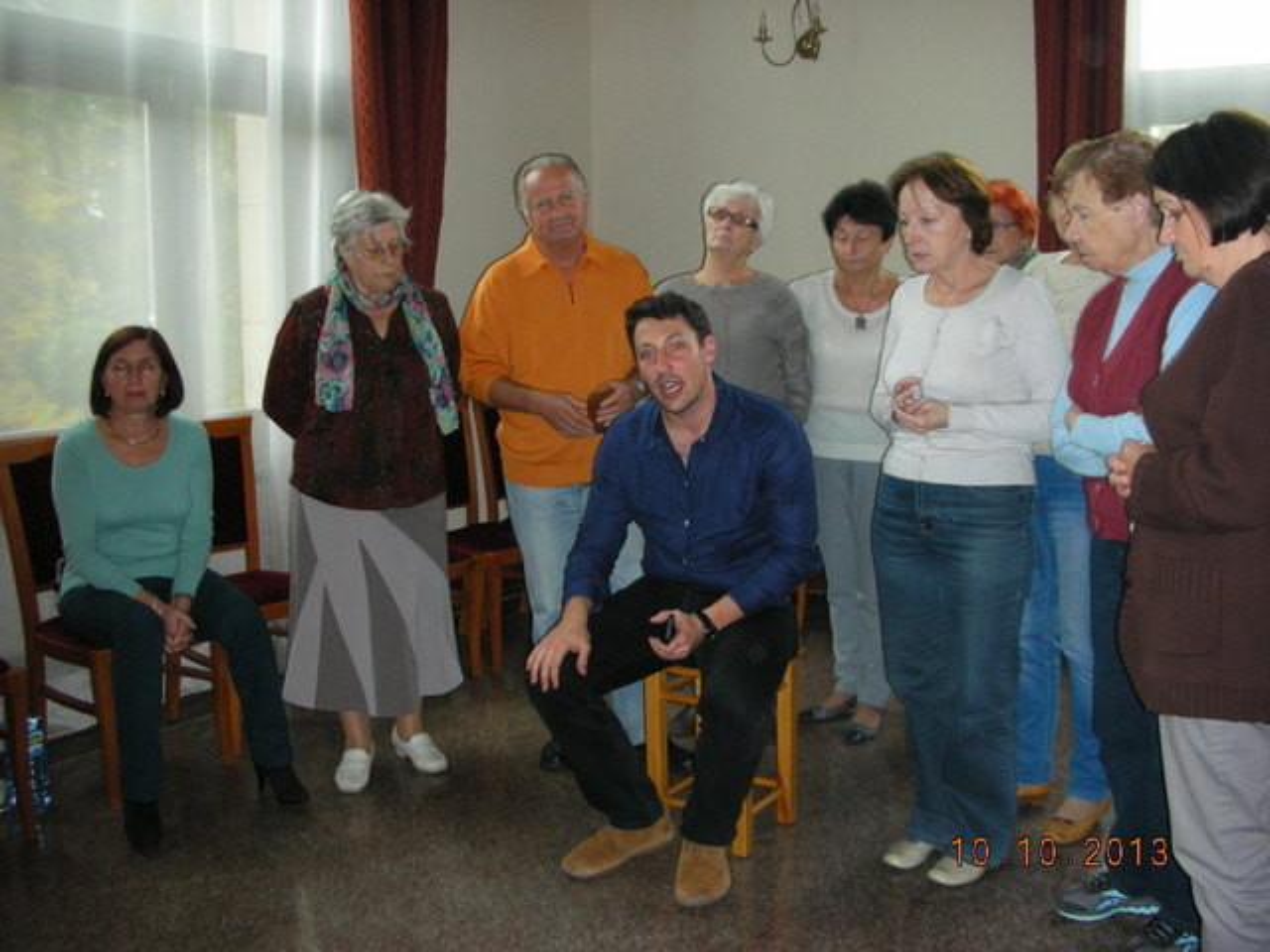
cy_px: 476
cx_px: 635
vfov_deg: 40.7
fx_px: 1284
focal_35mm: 35
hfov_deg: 52.6
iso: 200
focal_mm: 5.8
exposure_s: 1/60.1
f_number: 3
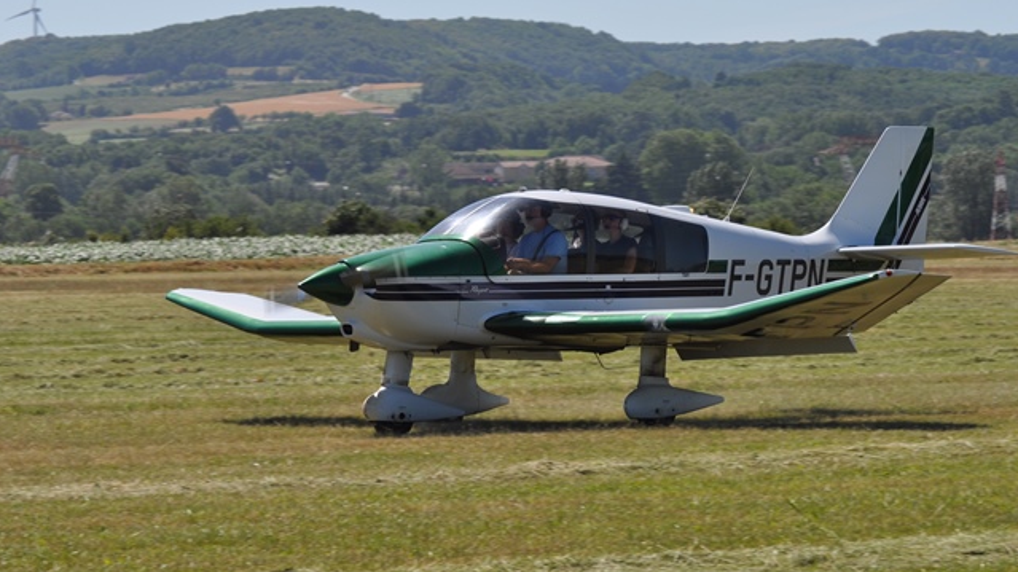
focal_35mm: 198
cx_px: 511
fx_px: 5330
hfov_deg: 10.9
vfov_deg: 6.1
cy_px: 280
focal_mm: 125
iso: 200
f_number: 11
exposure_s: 1/500
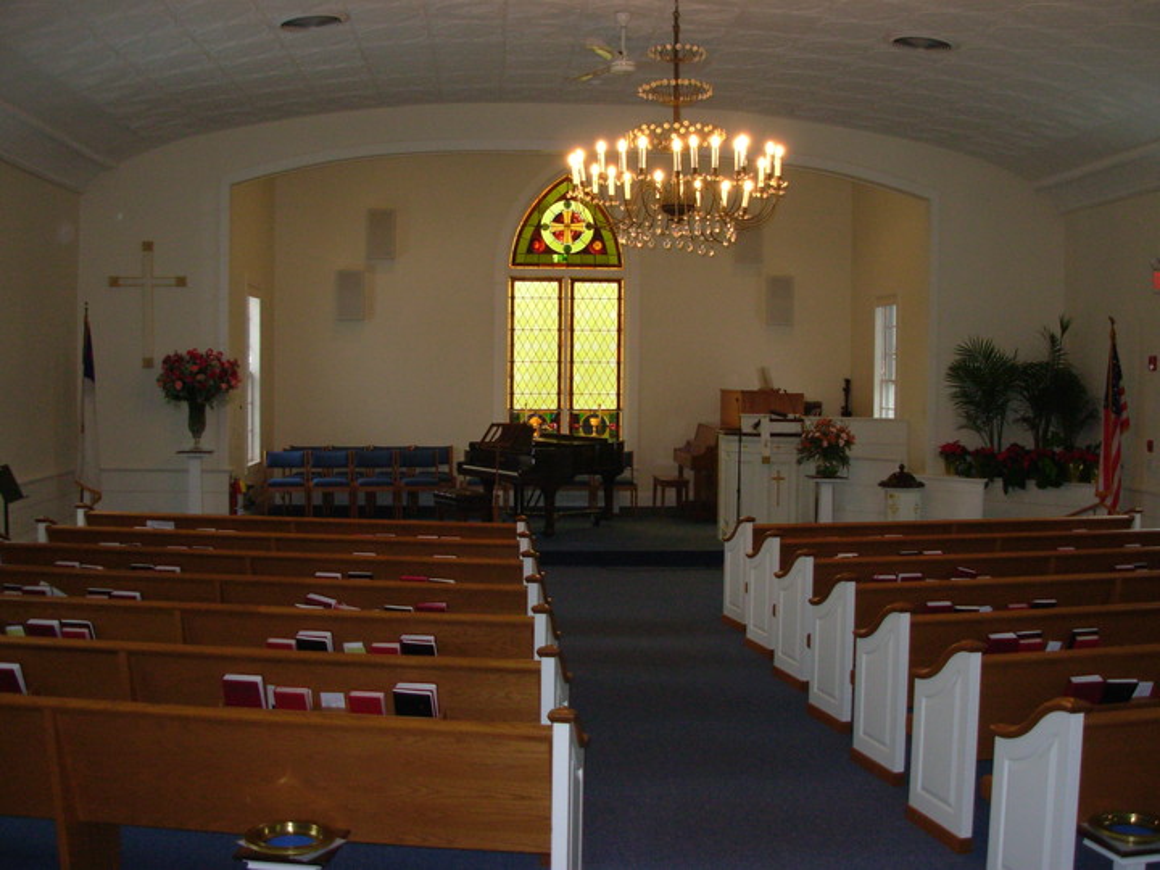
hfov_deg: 49.0
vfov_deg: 37.7
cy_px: 435
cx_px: 580
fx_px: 1273
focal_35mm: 38
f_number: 2.9
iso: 116
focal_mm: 6.3
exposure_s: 1/73.9
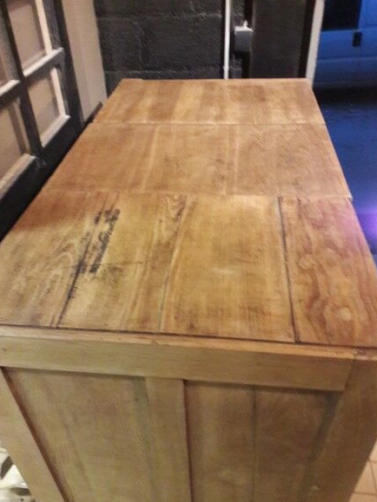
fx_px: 421
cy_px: 255
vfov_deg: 61.7
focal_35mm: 29
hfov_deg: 48.2
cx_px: 186
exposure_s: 1/17
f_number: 1.9
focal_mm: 3.7
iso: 500
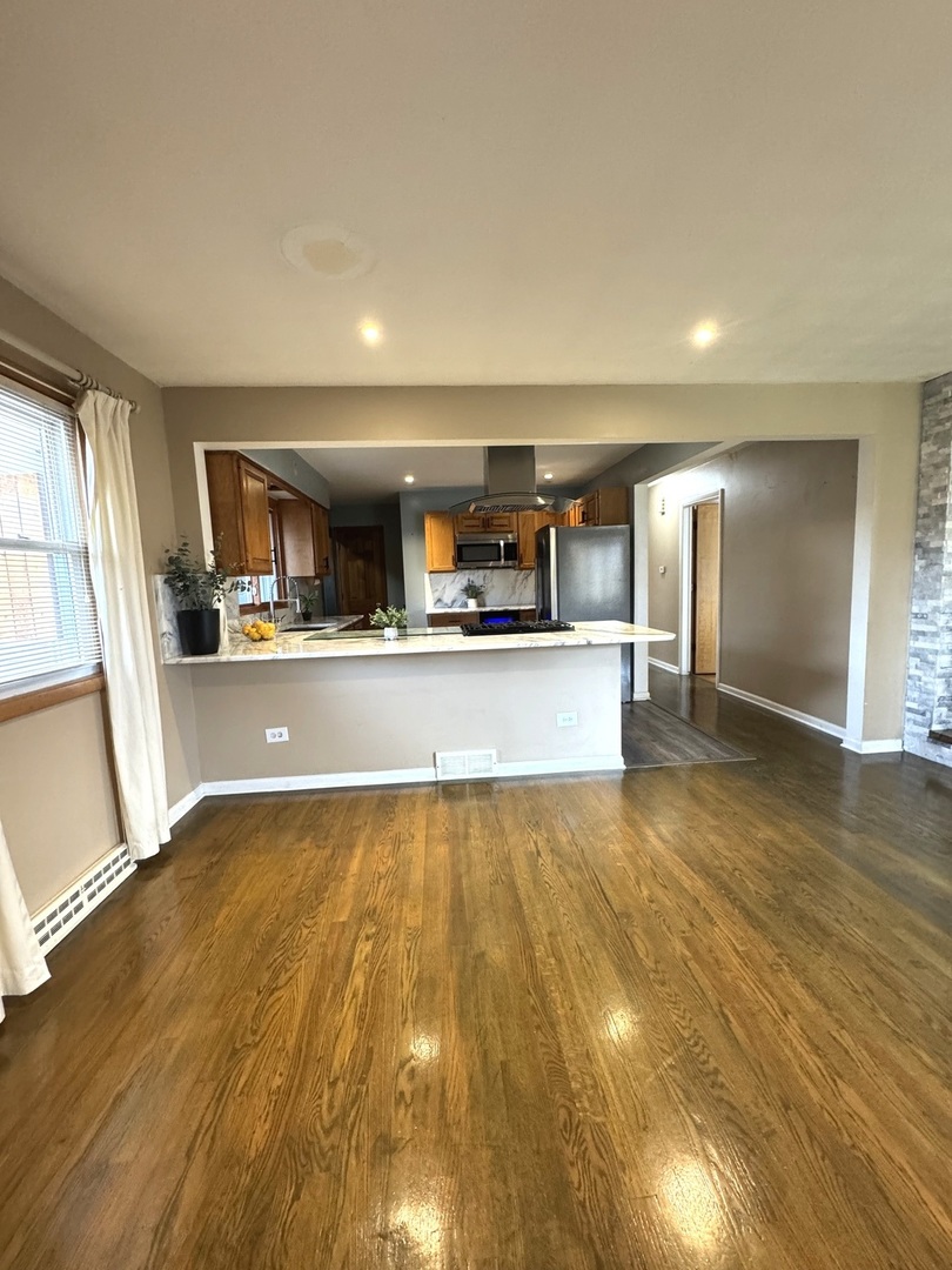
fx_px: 513
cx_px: 476
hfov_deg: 85.7
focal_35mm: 14
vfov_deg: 102.1
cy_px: 635
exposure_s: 1/60
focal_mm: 2.22
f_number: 2.2
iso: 400
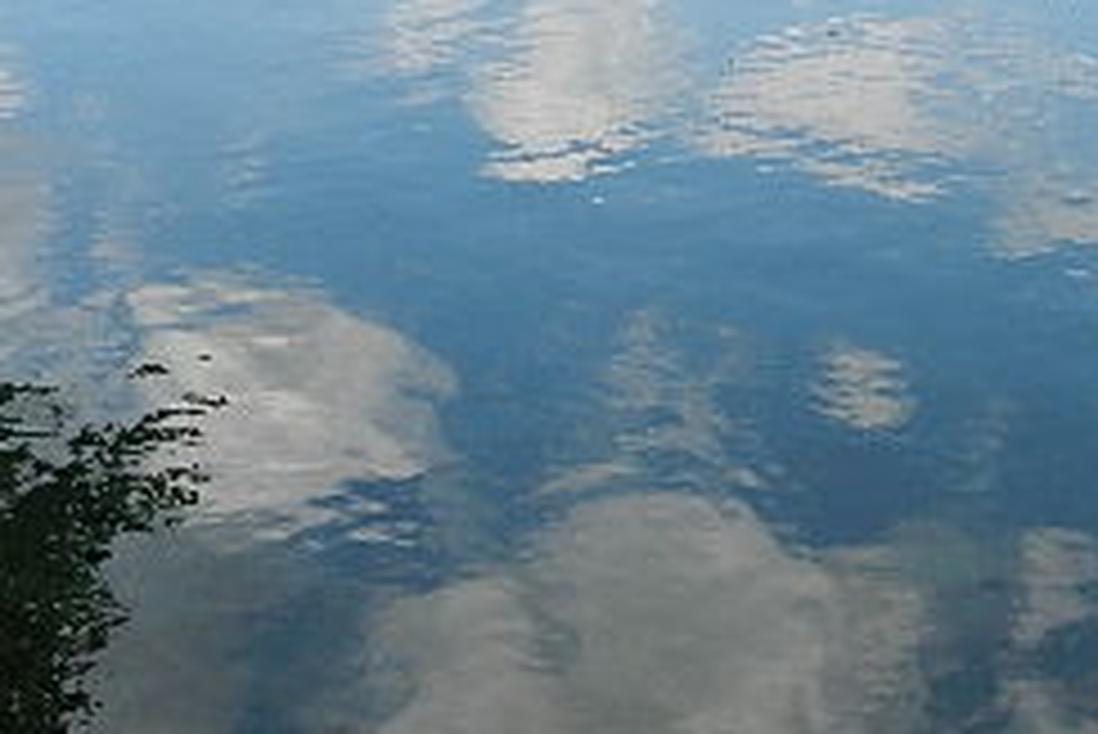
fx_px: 2411
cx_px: 1080
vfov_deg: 17.2
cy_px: 203
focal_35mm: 79
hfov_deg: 24.6
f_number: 3.6
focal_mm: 5.1
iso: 160
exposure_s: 1/500
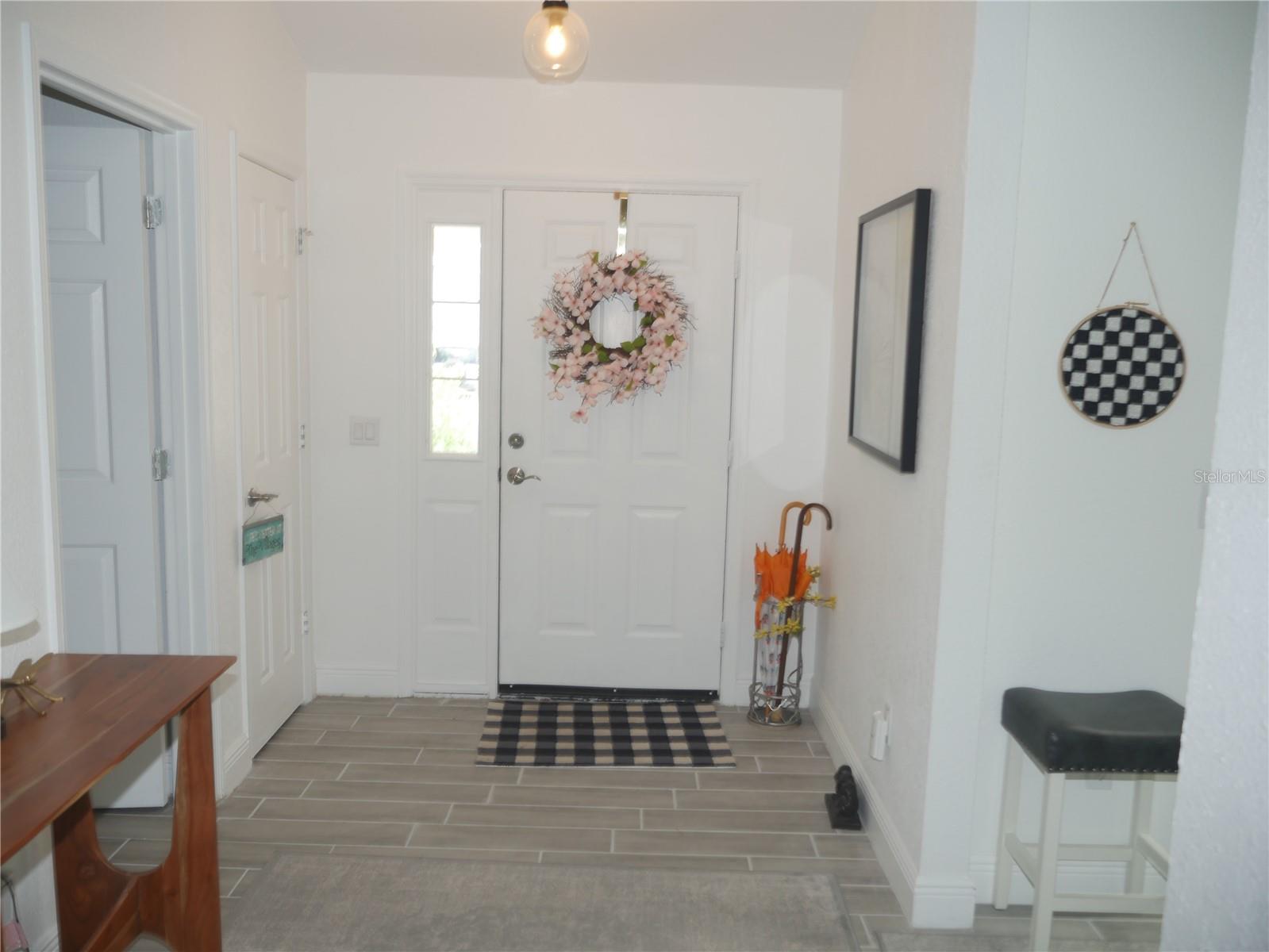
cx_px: 634
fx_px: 1027
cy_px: 476
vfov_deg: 49.8
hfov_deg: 63.4
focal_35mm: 28
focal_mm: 14
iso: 200
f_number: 3.5
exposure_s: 1/40
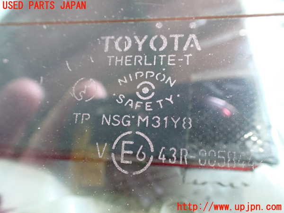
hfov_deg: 60.0
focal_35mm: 30
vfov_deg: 46.8
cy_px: 106
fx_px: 246
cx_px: 142
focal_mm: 5.4
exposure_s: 1/30
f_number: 2.3
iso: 1000
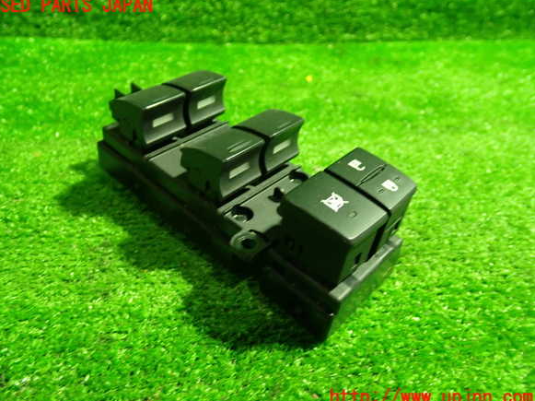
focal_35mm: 31
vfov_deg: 45.4
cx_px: 262
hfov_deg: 58.4
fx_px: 479
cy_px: 202
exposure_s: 1/30
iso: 800
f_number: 2.3
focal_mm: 5.4
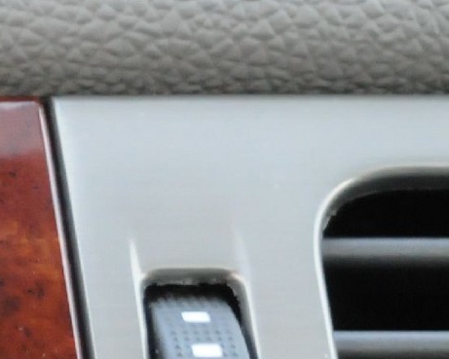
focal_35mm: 420
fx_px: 5576
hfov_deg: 4.6
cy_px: 371
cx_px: 776
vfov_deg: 3.7
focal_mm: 55
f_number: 6.3
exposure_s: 1/160
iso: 2000
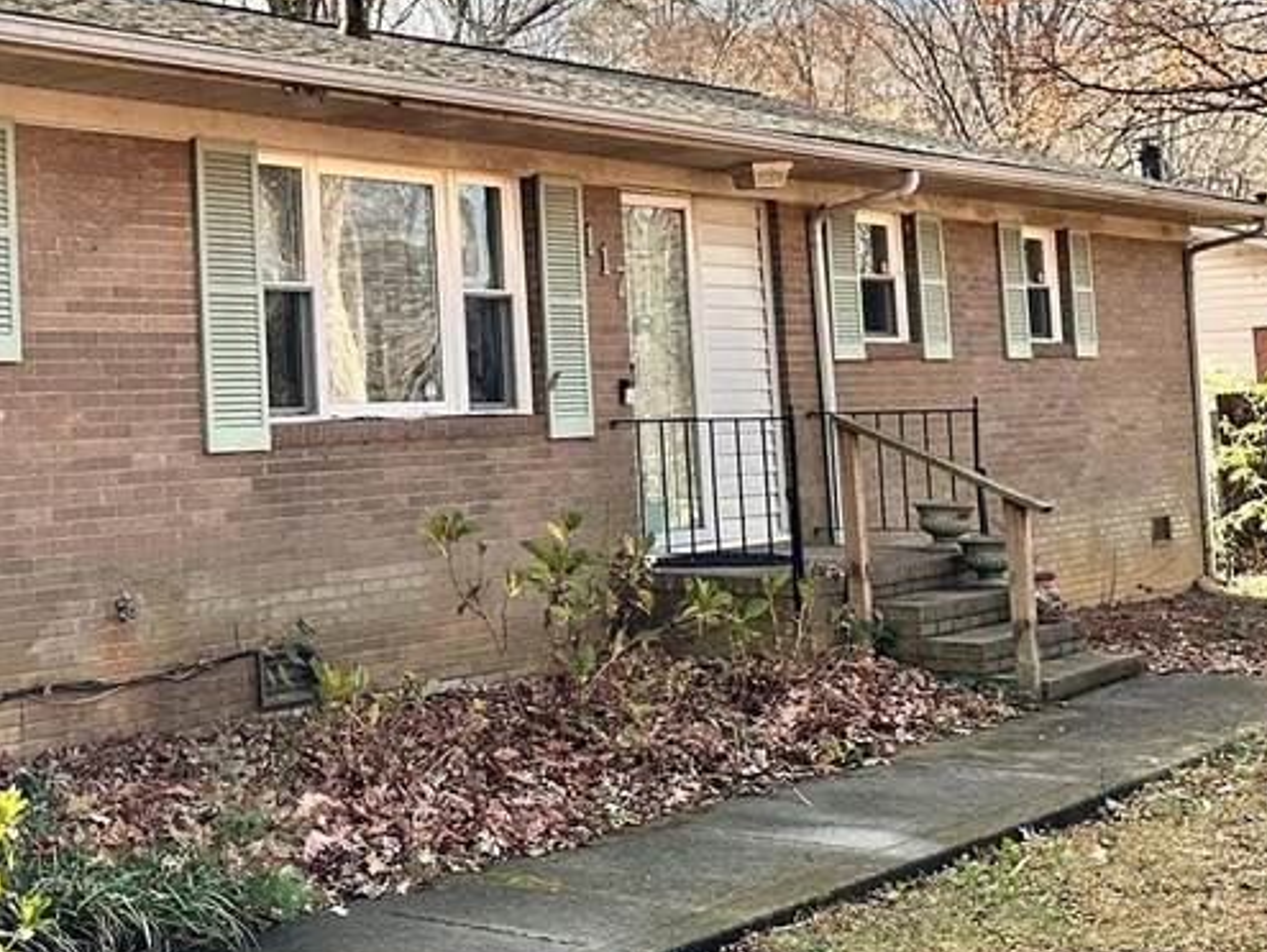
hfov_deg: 28.9
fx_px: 2271
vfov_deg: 23.5
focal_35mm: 62
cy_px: 251
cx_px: -46
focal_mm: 6.86
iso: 80
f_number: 1.78
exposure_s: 1/2155
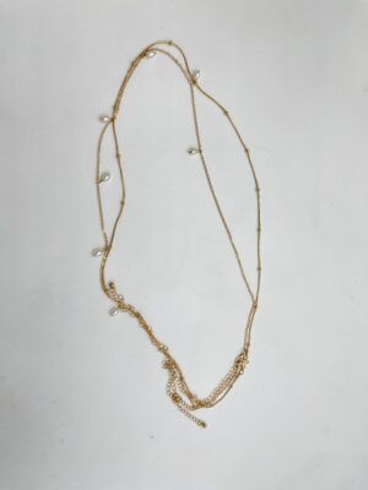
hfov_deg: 54.9
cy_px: 245
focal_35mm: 25
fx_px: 354
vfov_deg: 69.4
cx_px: 184
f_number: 1.6
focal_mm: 5.1
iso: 40
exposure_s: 1/213
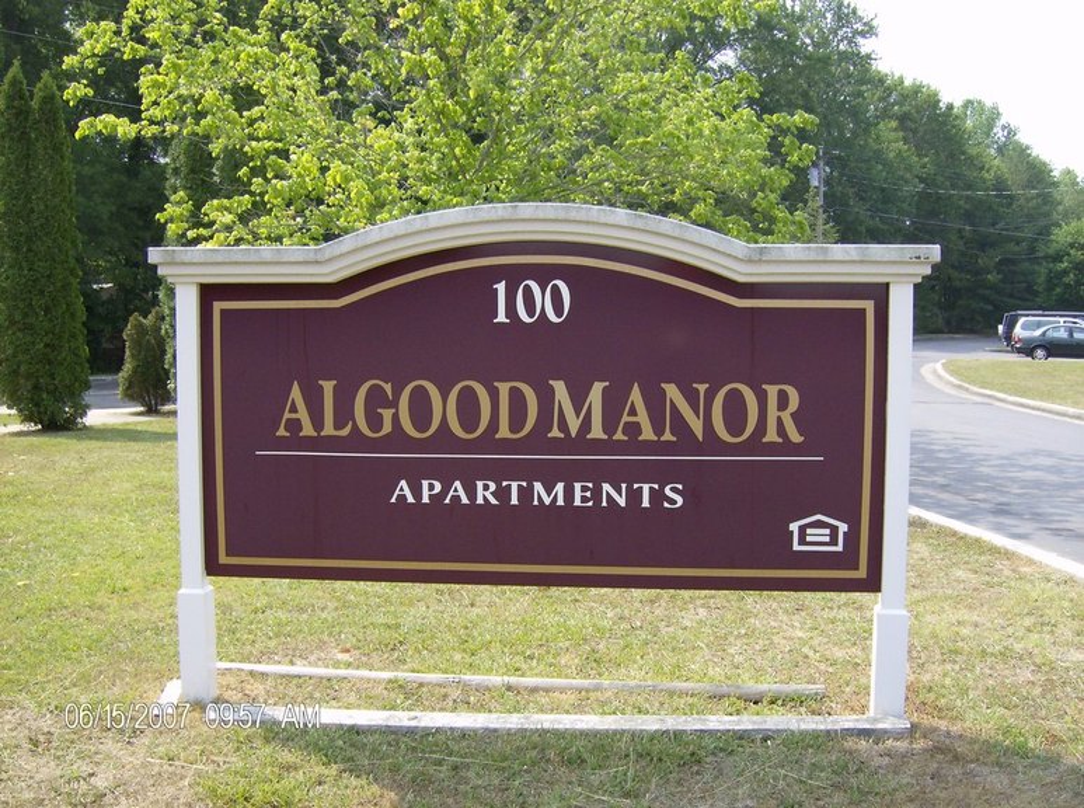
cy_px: 404
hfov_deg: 51.5
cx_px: 542
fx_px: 1125
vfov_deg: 39.5
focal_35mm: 36
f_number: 4.7
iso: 100
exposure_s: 1/235
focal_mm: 6
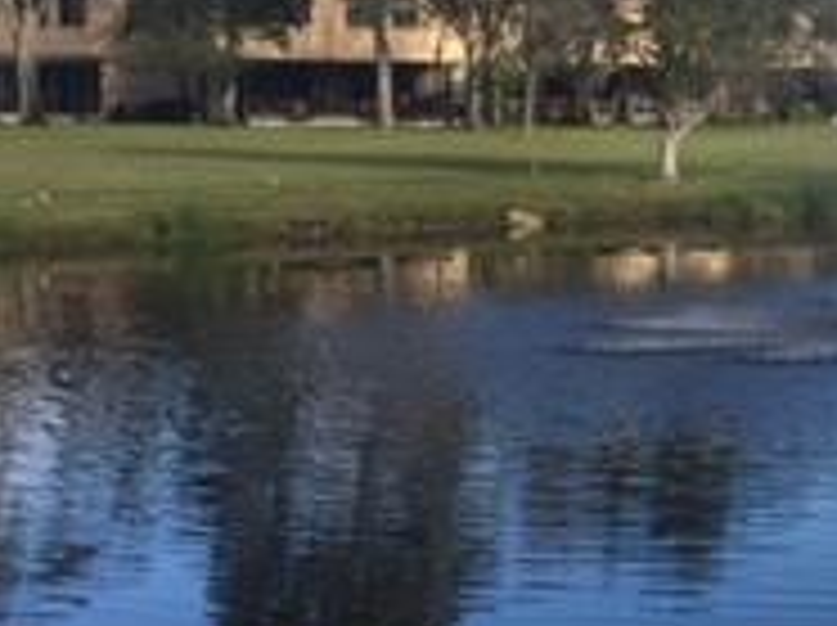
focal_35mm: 100
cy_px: 185
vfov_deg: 14.7
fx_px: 2415
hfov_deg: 18.1
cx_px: 1143
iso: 32
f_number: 2.2
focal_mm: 4.15
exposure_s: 1/1130
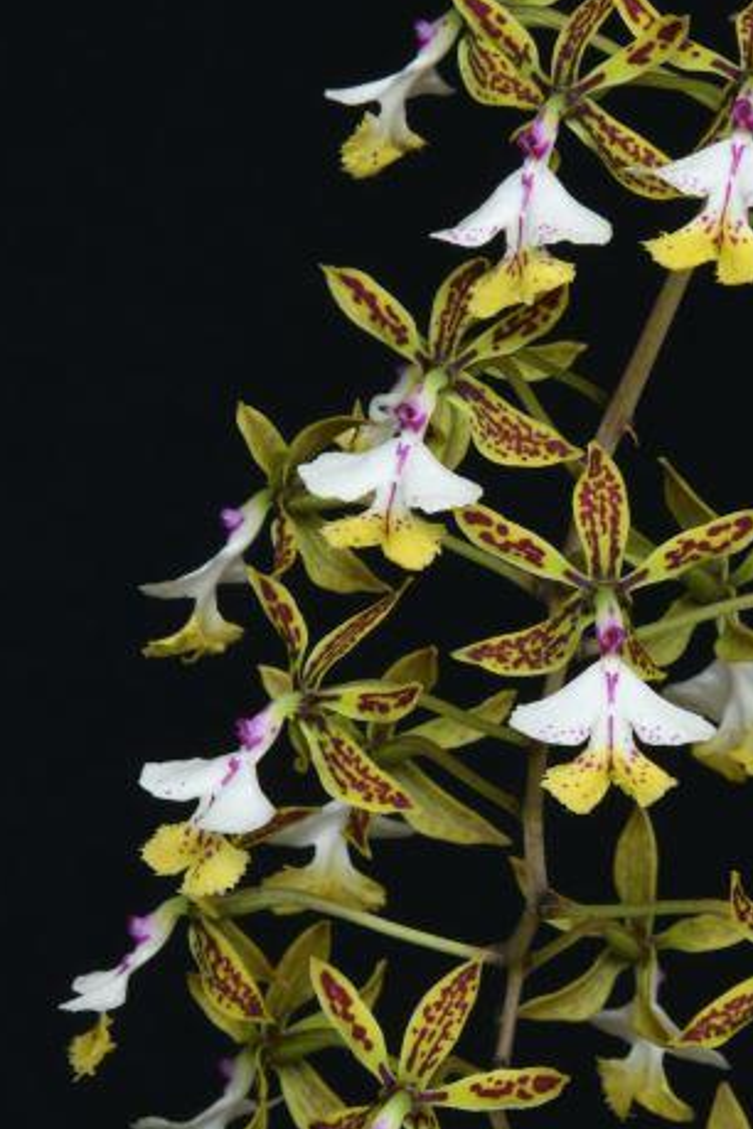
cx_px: 730
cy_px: 462
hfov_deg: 5.1
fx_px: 8408
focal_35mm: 268
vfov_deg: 7.7
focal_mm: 120
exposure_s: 1/4
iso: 250
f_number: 22
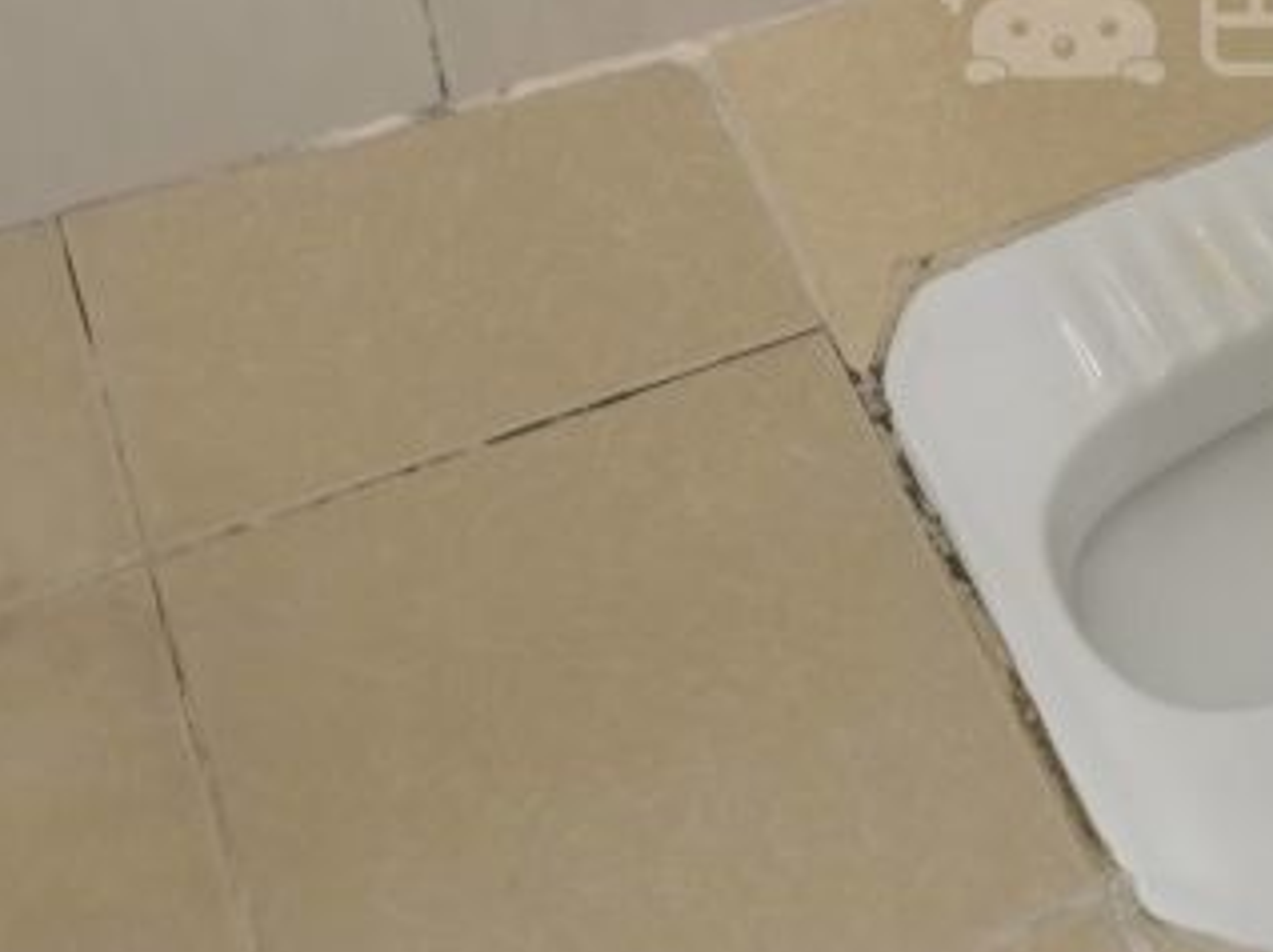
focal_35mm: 68
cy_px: -24
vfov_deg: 20.8
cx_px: 1261
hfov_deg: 27.1
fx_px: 2499
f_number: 1.9
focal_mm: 5.58
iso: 640
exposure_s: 1/32.3
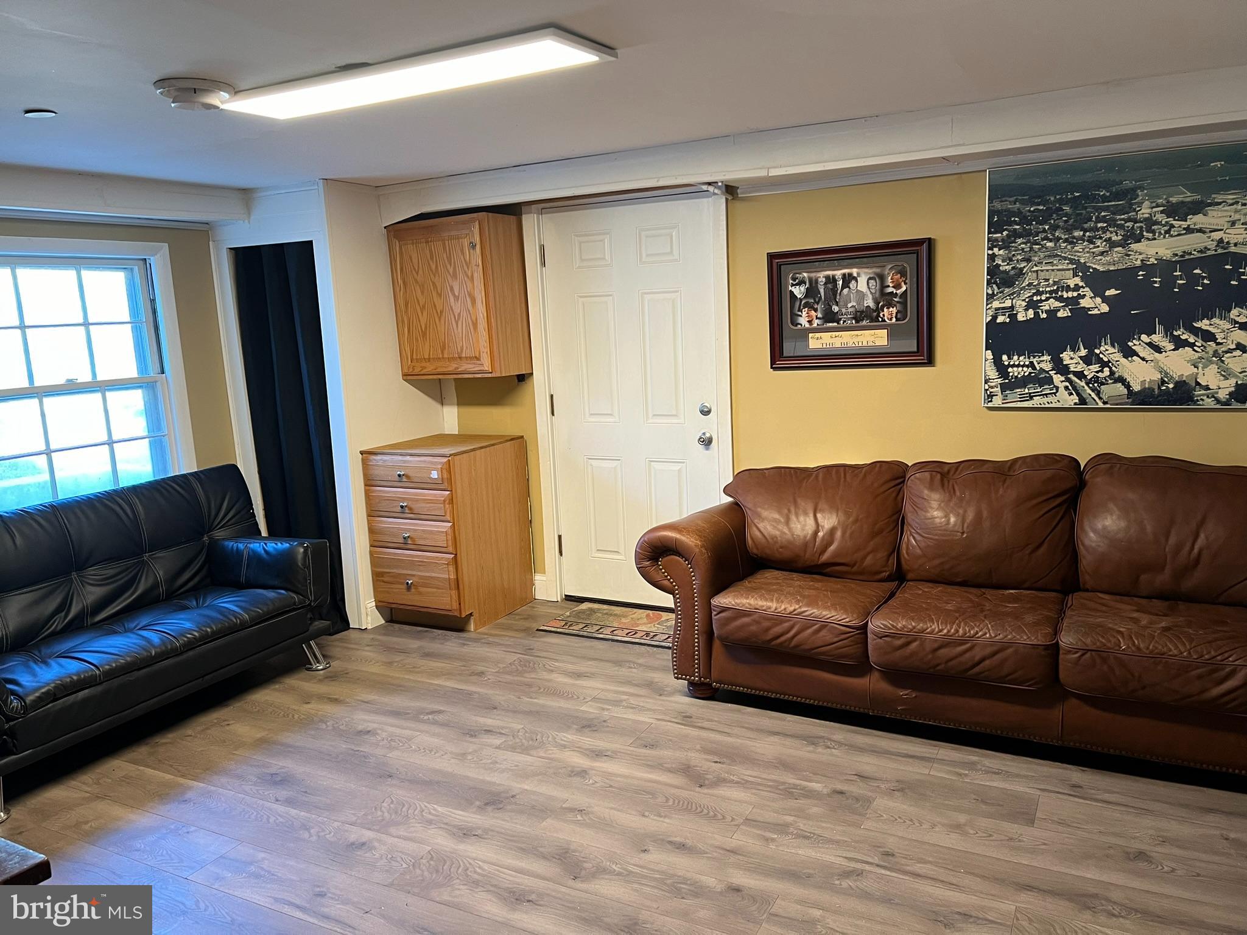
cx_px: 624
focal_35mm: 26
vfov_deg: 53.1
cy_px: 468
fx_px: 937
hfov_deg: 67.3
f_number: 1.5
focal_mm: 5.7
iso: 160
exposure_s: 1/60
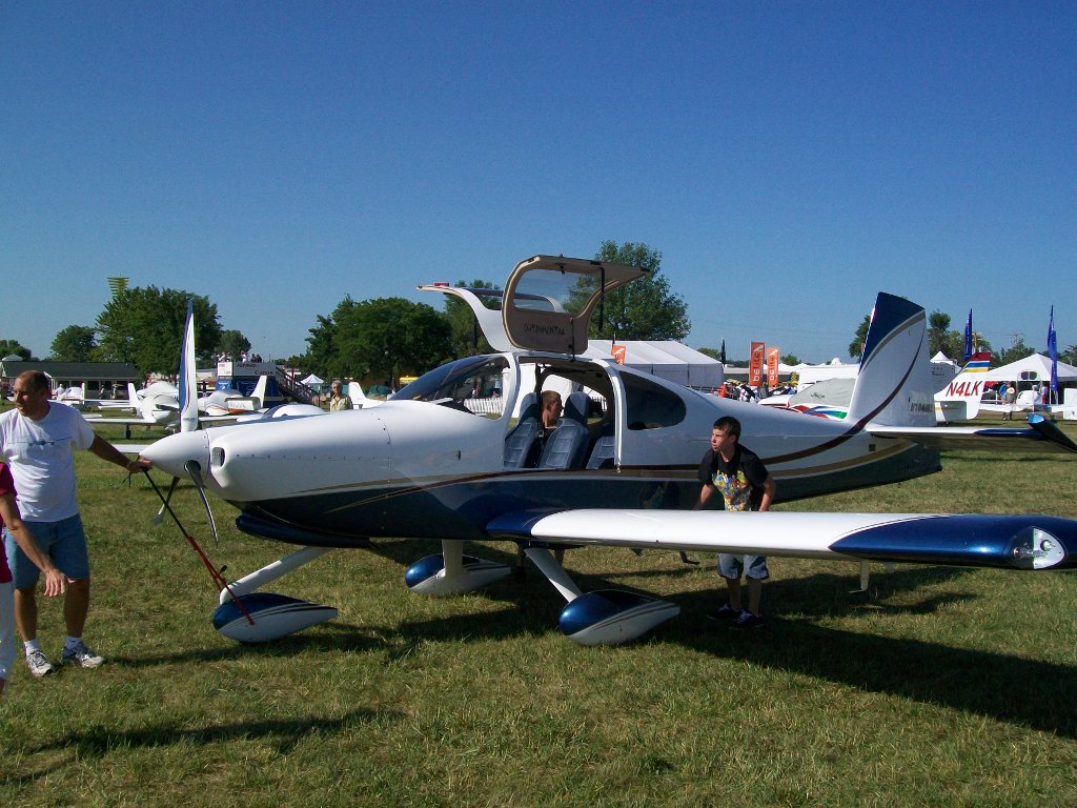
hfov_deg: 51.4
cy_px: 404
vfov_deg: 39.7
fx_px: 1120
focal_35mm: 36
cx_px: 538
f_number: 4.8
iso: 64
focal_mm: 6
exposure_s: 1/800
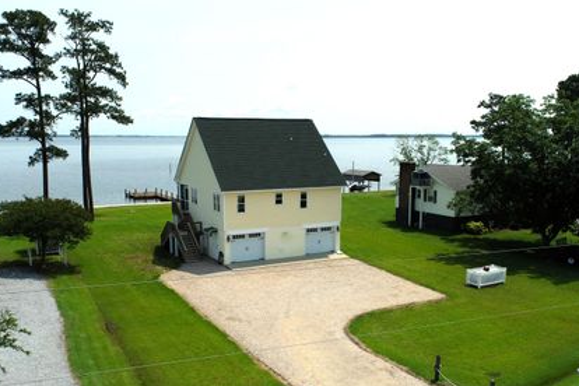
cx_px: 295
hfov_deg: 63.7
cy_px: 230
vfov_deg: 44.7
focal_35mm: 29
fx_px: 466
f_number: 6.3
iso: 100
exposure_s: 1/800
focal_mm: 8.8
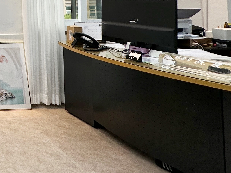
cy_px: -10
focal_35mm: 45
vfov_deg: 29.5
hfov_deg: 27.0
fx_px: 300
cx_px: -128
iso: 40
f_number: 2.2
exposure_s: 1/146
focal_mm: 2.22
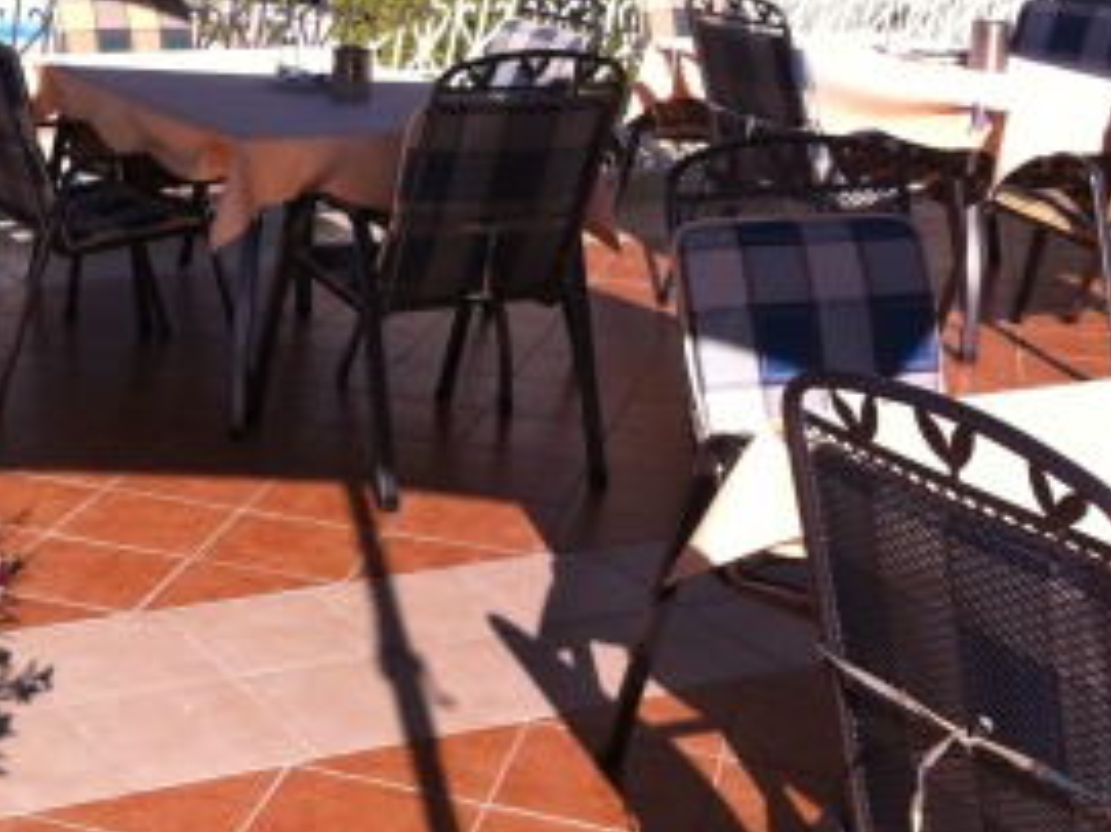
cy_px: 148
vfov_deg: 21.0
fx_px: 2214
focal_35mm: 69
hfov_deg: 27.5
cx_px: 199
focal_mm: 3.85
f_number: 2.8
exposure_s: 1/1160
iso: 80
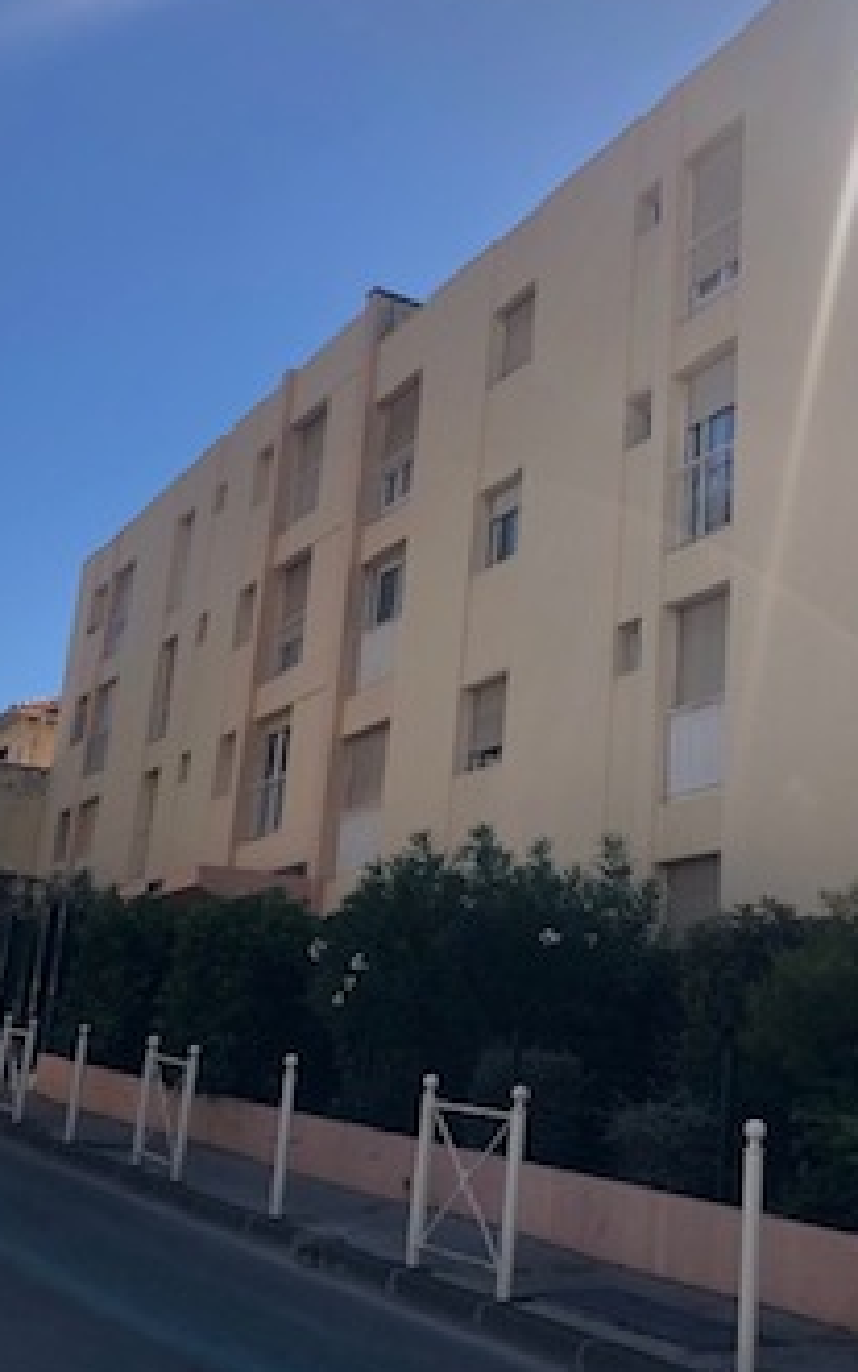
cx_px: 601
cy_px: 601
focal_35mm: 43
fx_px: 1608
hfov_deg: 29.6
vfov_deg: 46.1
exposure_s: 1/2667
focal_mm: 3.99
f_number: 1.8
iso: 20
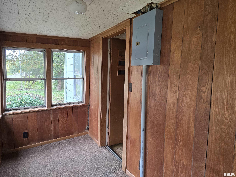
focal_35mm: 23
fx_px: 157
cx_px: 118
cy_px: 88
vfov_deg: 58.9
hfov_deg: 73.9
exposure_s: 1/120
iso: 200
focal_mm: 6.3
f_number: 1.7
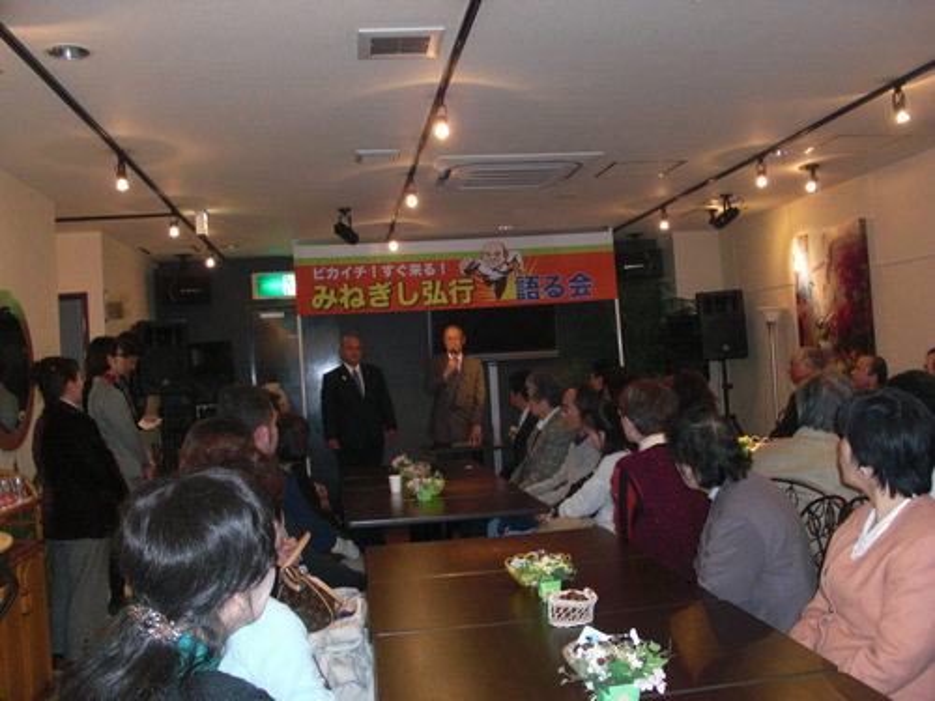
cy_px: 350
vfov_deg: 39.7
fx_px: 972
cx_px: 468
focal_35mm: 36
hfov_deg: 51.4
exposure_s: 1/60
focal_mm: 6.3
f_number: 2.8
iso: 200
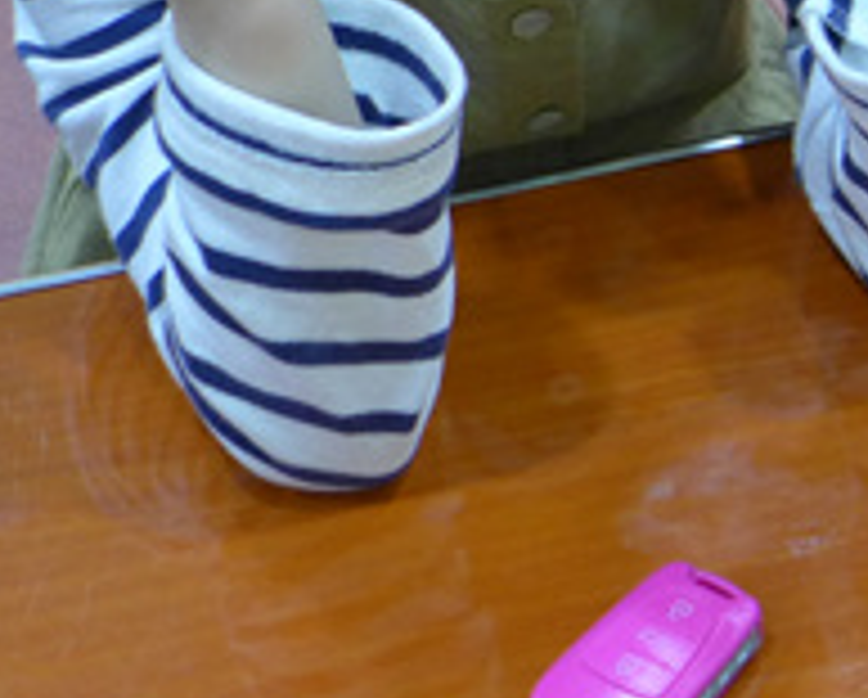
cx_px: 1309
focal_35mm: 152
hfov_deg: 12.1
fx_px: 3911
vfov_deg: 10.0
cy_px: -207
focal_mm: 9.2
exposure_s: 1/80
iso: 400
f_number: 1.8
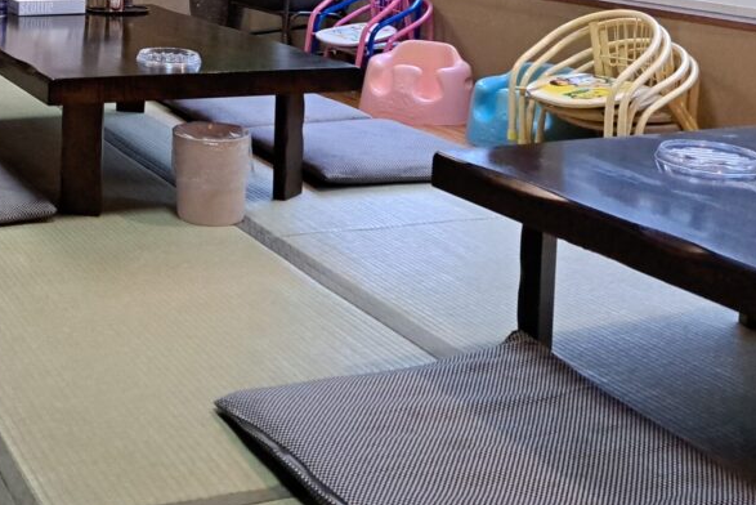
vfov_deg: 25.1
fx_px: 1071
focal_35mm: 51
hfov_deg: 35.8
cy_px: -13
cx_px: 32
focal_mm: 5.23
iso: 318
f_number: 1.8
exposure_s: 1/50
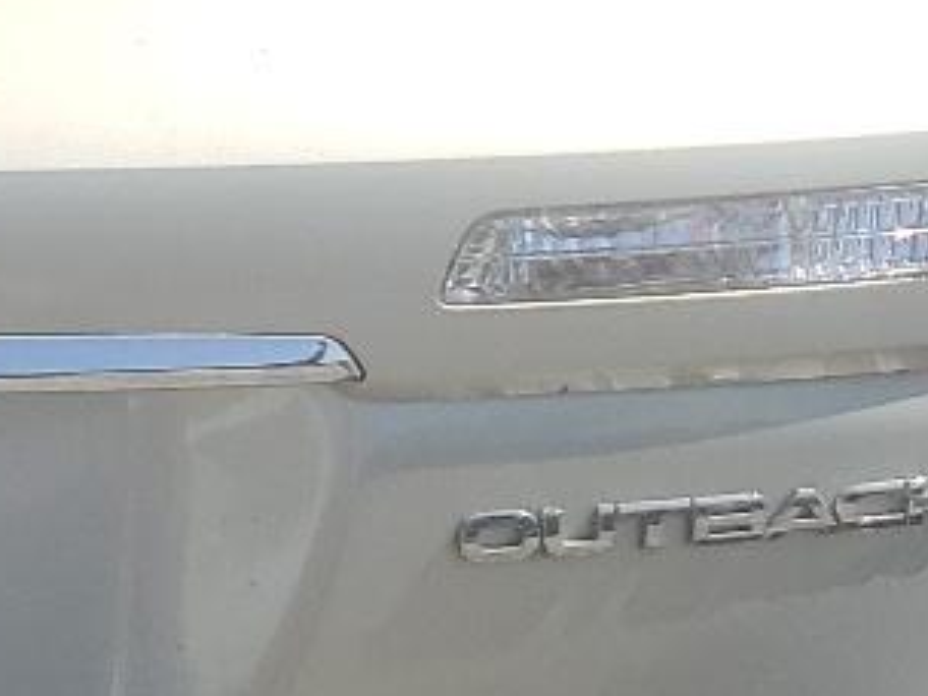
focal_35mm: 137
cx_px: -580
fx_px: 3673
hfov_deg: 13.3
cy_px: 98
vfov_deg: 10.8
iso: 50
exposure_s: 1/3333
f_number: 1.5
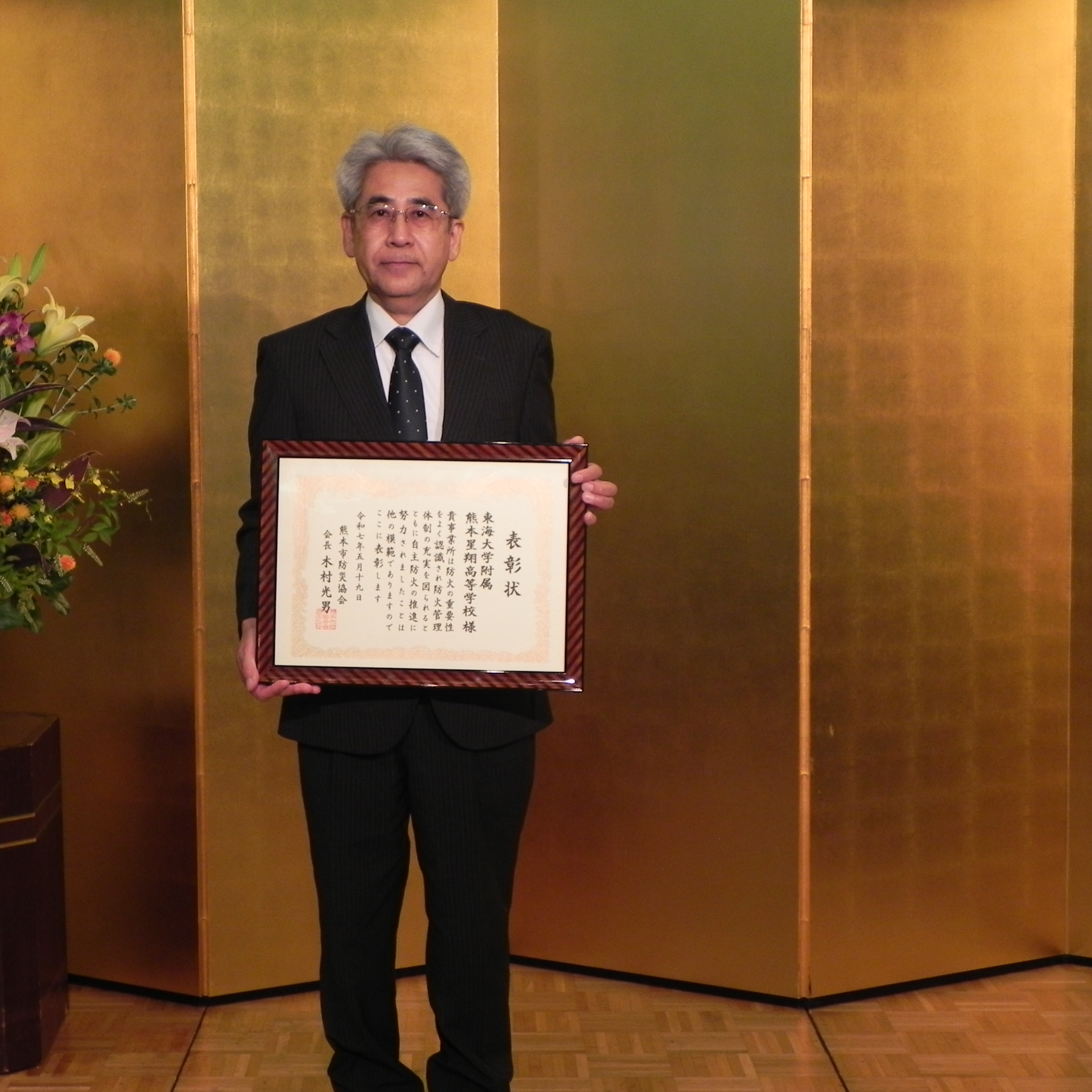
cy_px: 550
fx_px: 2498
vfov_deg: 24.7
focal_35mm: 70
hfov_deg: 24.6
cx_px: 412
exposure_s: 1/30
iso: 243
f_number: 3.5
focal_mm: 10.3
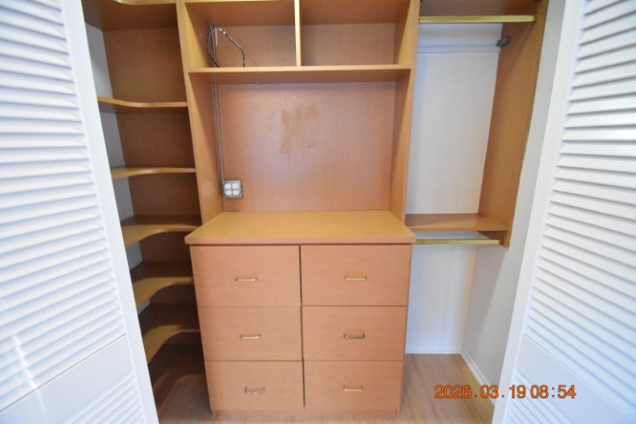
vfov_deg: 77.3
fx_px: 265
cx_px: 318
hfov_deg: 100.4
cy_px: 212
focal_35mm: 15
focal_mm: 10
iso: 9000
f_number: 3.5
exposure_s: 1/60
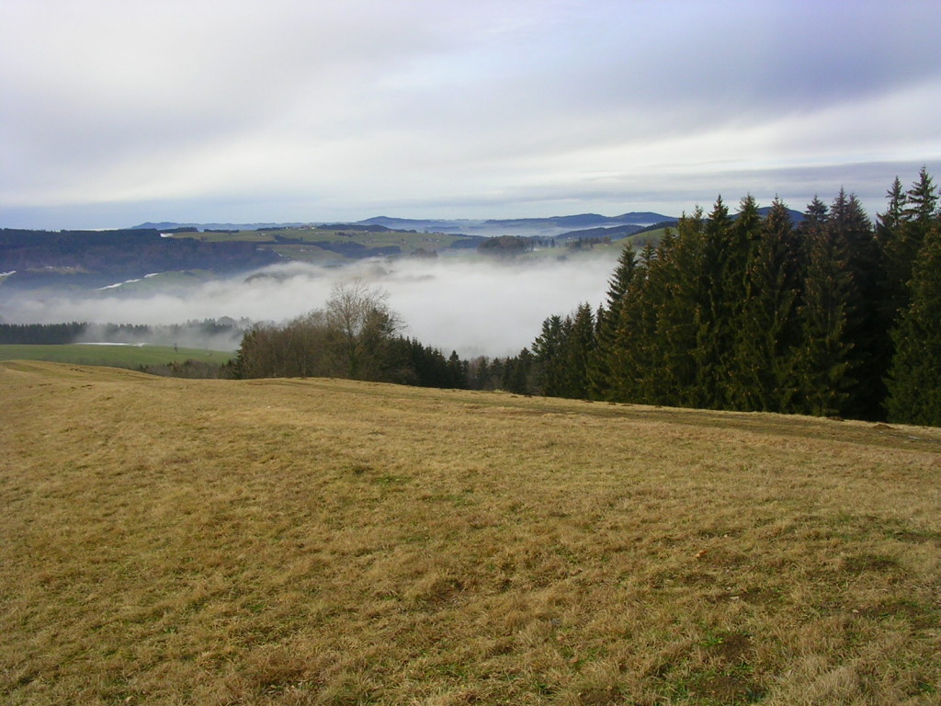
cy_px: 353
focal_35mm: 38
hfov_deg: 49.0
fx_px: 1033
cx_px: 470
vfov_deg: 37.7
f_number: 5.6
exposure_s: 1/147
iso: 50
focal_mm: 5.8
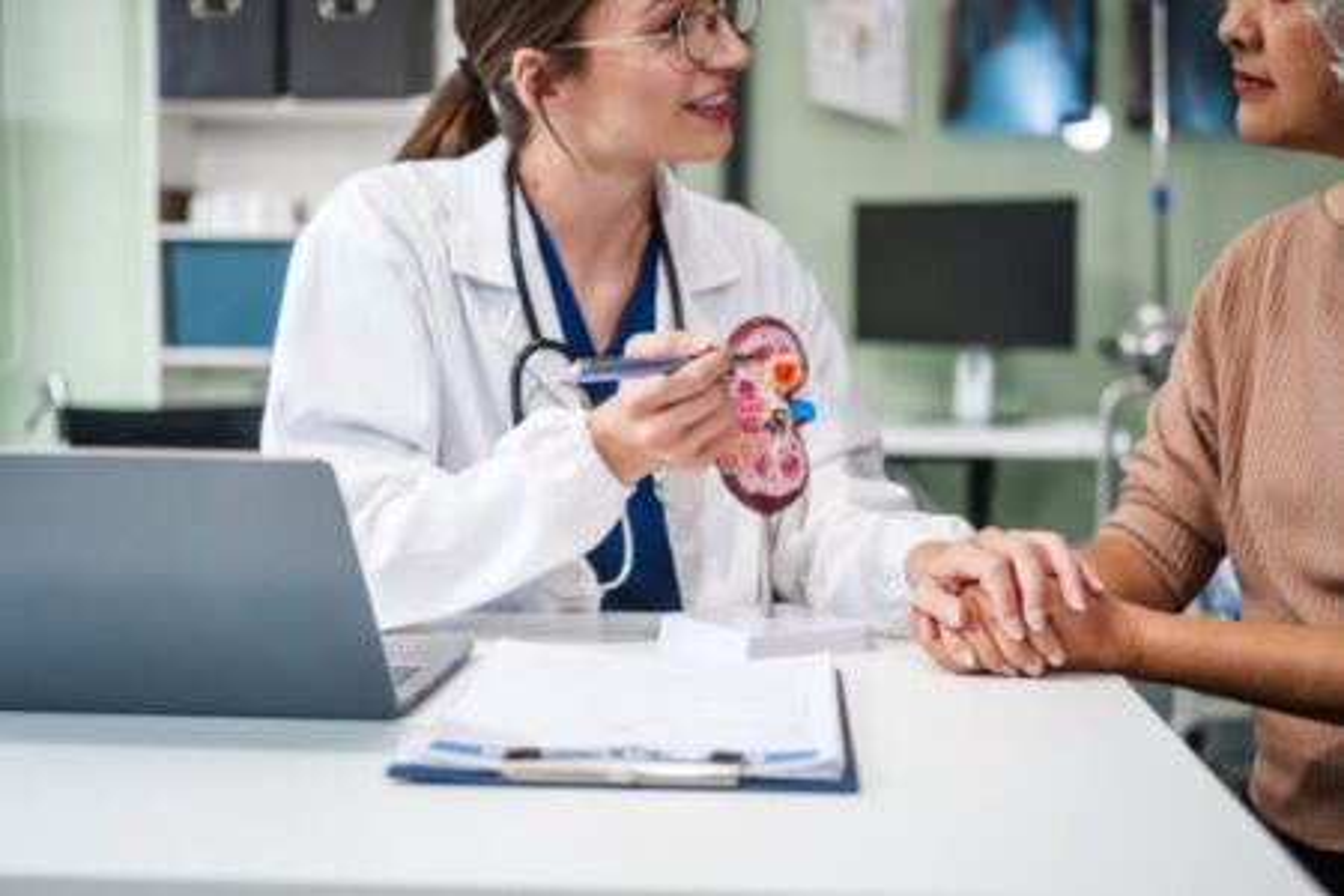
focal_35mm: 50
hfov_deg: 39.6
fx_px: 1867
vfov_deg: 27.0
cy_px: 448
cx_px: 672
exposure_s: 1/200
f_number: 2.5
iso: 320
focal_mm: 50
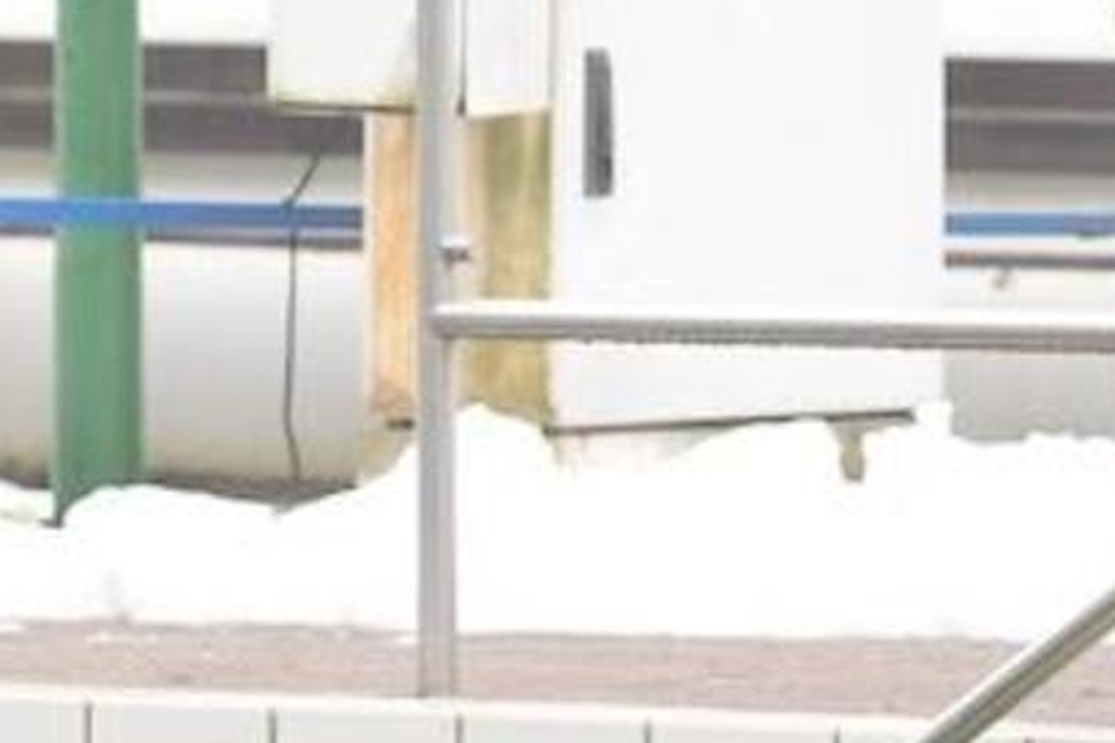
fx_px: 21865
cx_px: 1194
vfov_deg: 1.9
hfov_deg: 2.9
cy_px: 320
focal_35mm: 706
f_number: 3.5
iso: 400
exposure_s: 1/250
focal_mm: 100
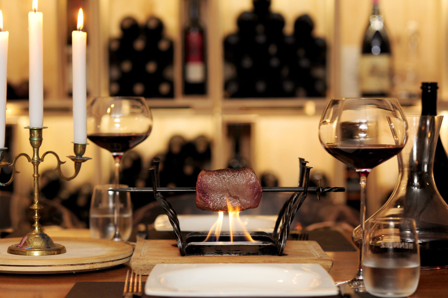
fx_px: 1057
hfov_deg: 23.9
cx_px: 224
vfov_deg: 16.0
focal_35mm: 85
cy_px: 149
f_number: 3.2
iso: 640
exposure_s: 1/80
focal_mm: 85
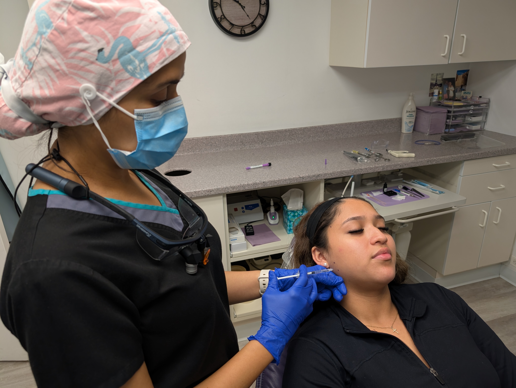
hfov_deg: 71.5
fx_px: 358
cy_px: 194
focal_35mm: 24
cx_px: 258
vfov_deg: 56.9
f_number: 1.68
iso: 46
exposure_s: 1/40
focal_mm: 6.9
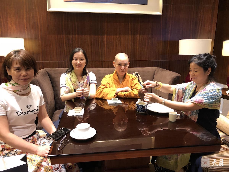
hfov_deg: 63.4
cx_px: 114
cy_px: 86
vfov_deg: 49.7
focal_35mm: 28
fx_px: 185
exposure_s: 1/7
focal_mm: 3.99
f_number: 1.8
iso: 80
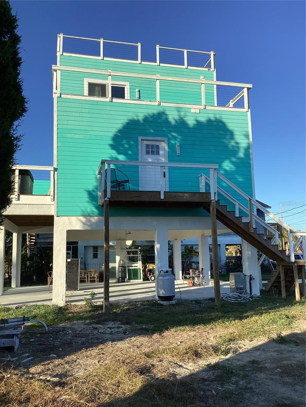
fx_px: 365
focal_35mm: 31
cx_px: 153
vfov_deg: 58.4
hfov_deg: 45.4
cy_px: 204
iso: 25
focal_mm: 3.3
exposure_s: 1/1018
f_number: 2.4
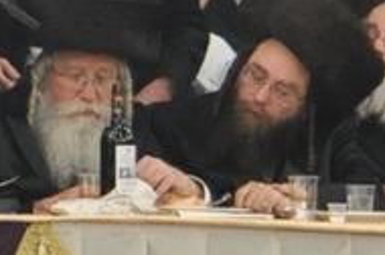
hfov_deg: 2.7
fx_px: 8029
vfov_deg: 1.8
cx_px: -663
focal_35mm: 752
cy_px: -260
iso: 1250
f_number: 5.6
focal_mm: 68
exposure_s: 1/60
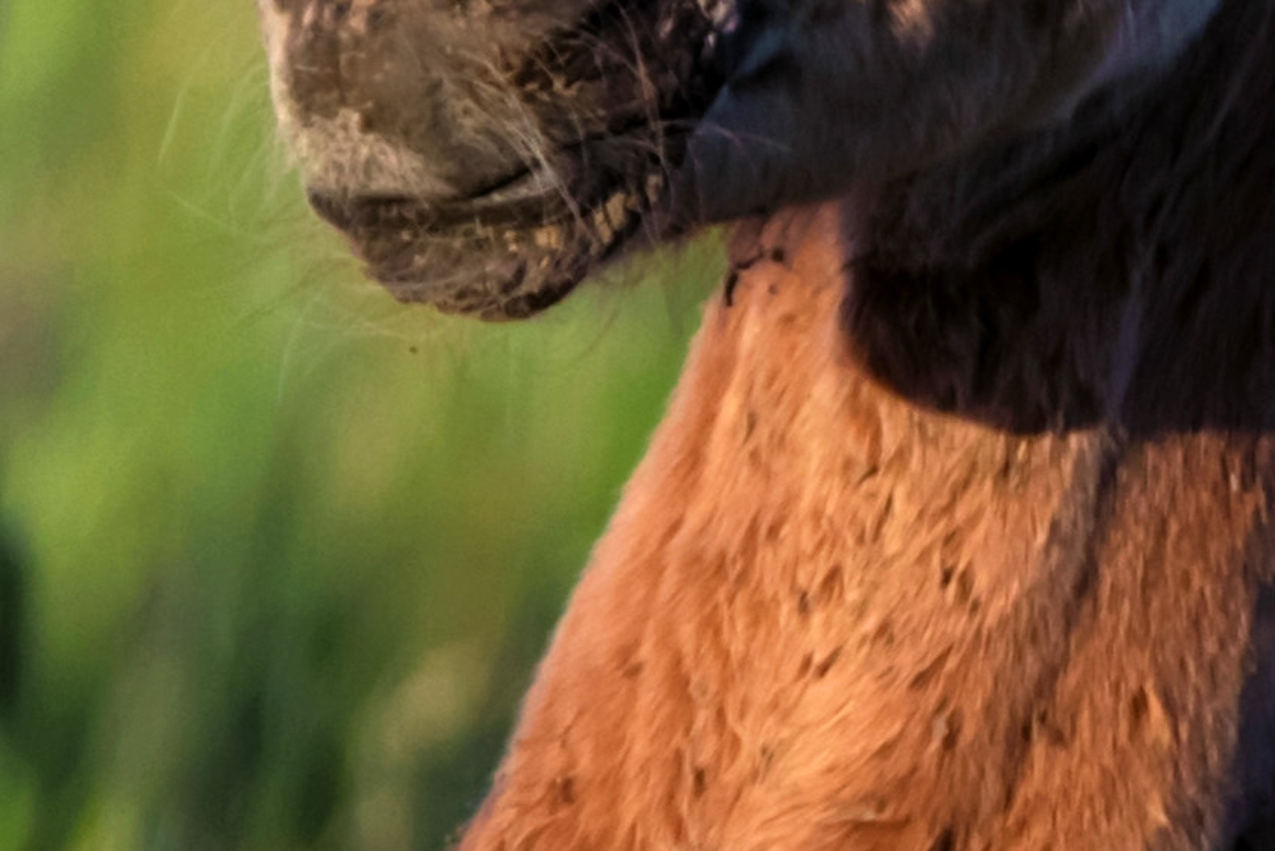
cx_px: 2713
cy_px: 572
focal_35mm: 4310
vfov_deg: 0.3
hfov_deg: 0.5
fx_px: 152718
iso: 800
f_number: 6.3
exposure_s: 1/1600
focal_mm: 600
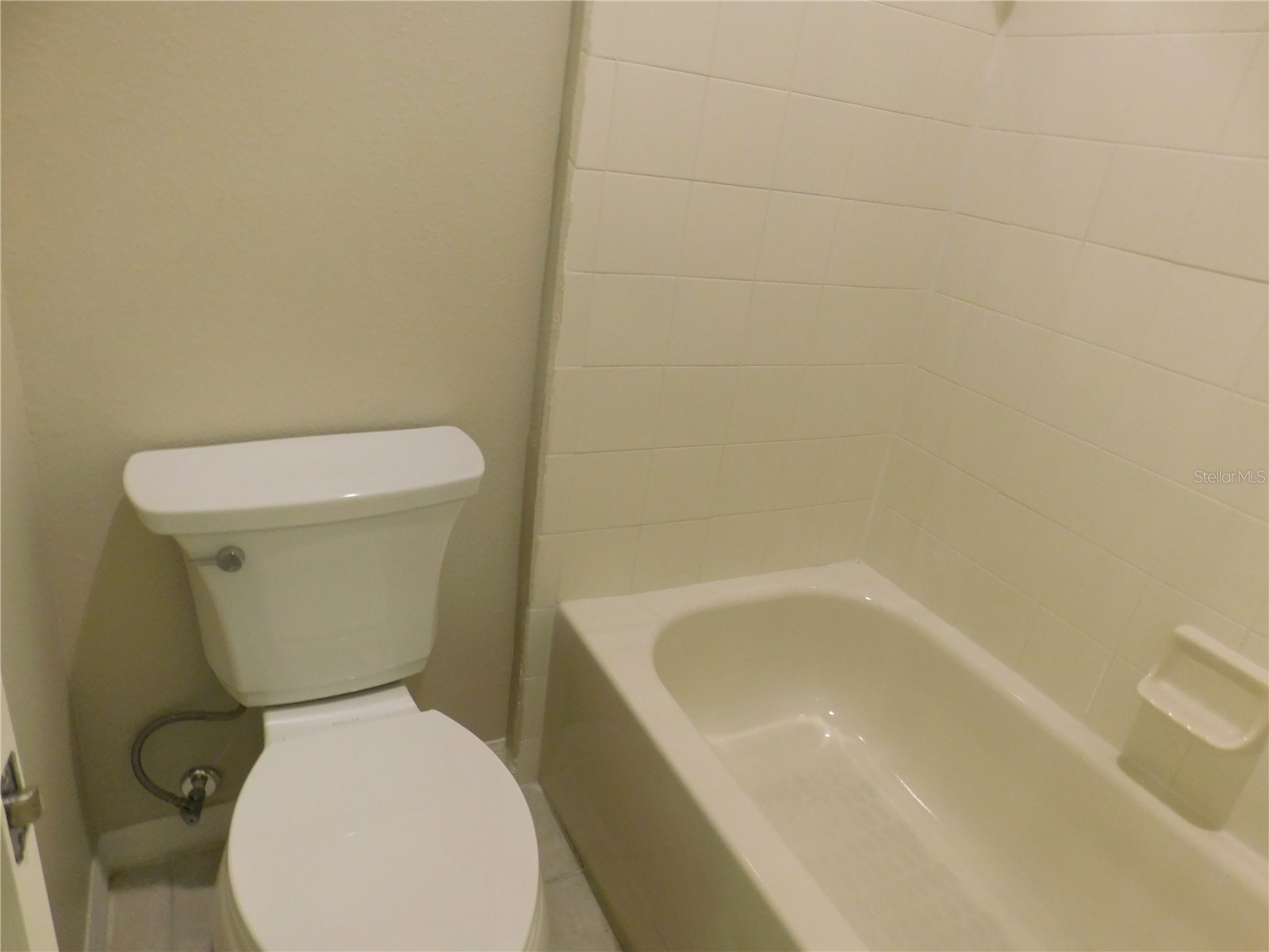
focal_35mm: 23
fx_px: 843
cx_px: 634
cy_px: 476
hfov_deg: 73.9
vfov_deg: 58.9
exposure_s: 1/30
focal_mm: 4
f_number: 3
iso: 250
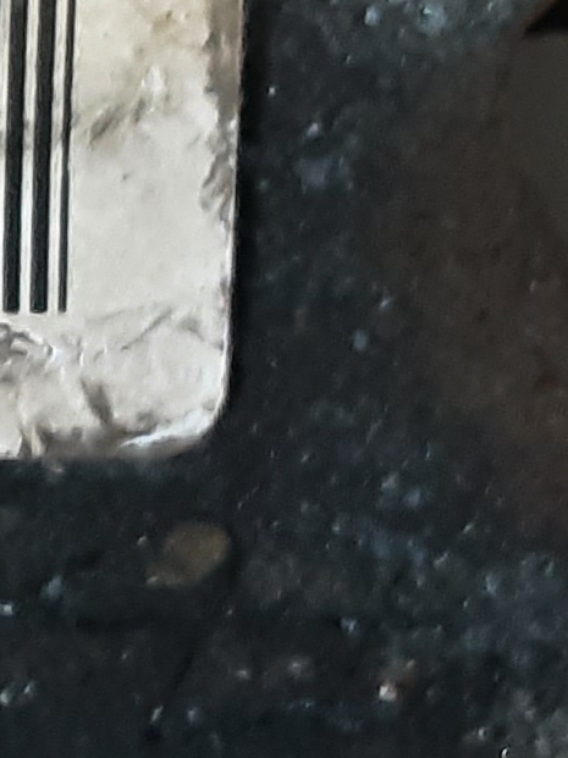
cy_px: 238
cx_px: -520
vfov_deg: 13.9
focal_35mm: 142
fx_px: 3110
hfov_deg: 9.8
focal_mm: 2.91
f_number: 1.9
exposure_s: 1/25
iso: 200
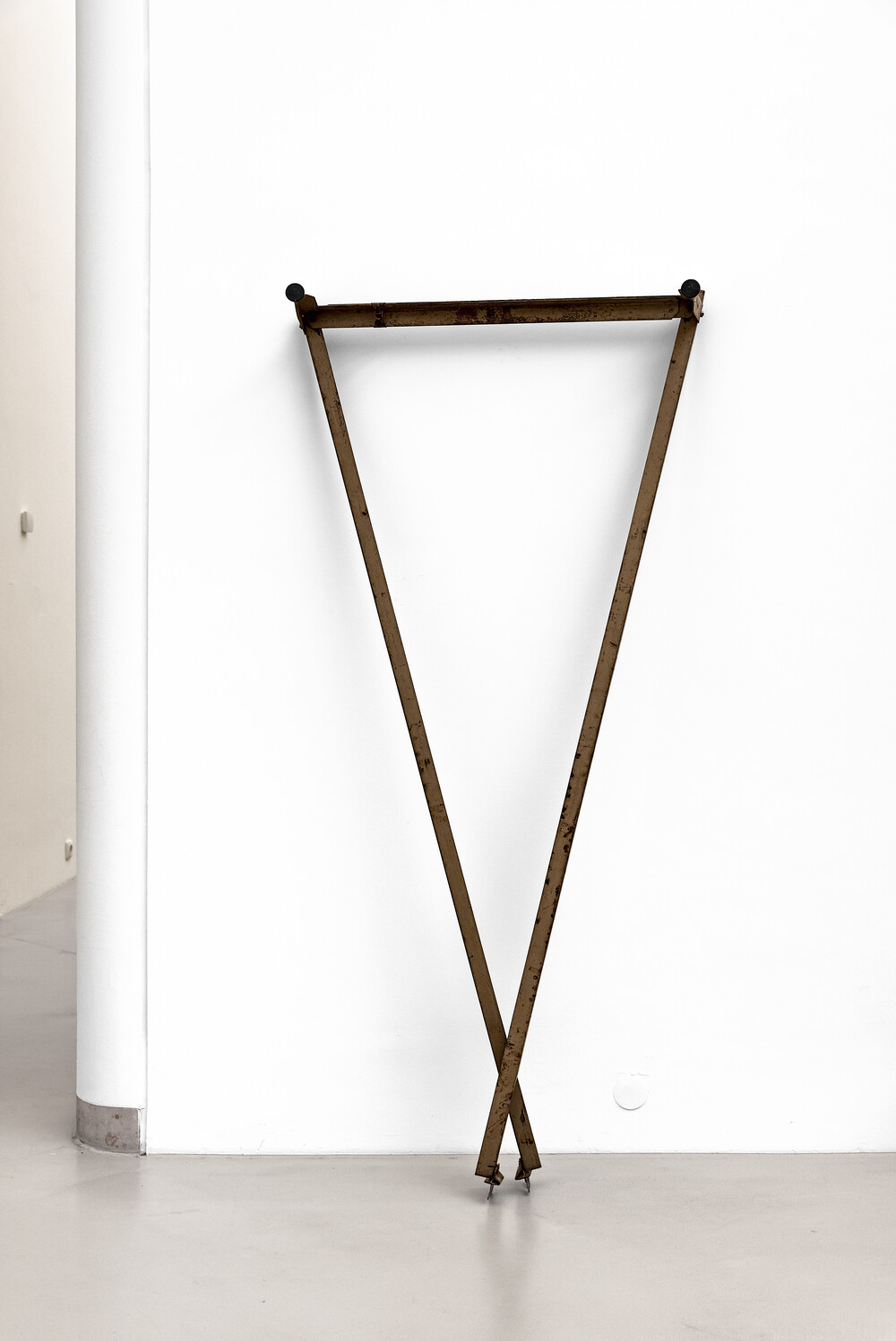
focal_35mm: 50
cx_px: 448
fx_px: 1865
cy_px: 670
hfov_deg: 27.0
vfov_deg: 39.6
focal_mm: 50
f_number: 7.1
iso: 800
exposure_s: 1/125
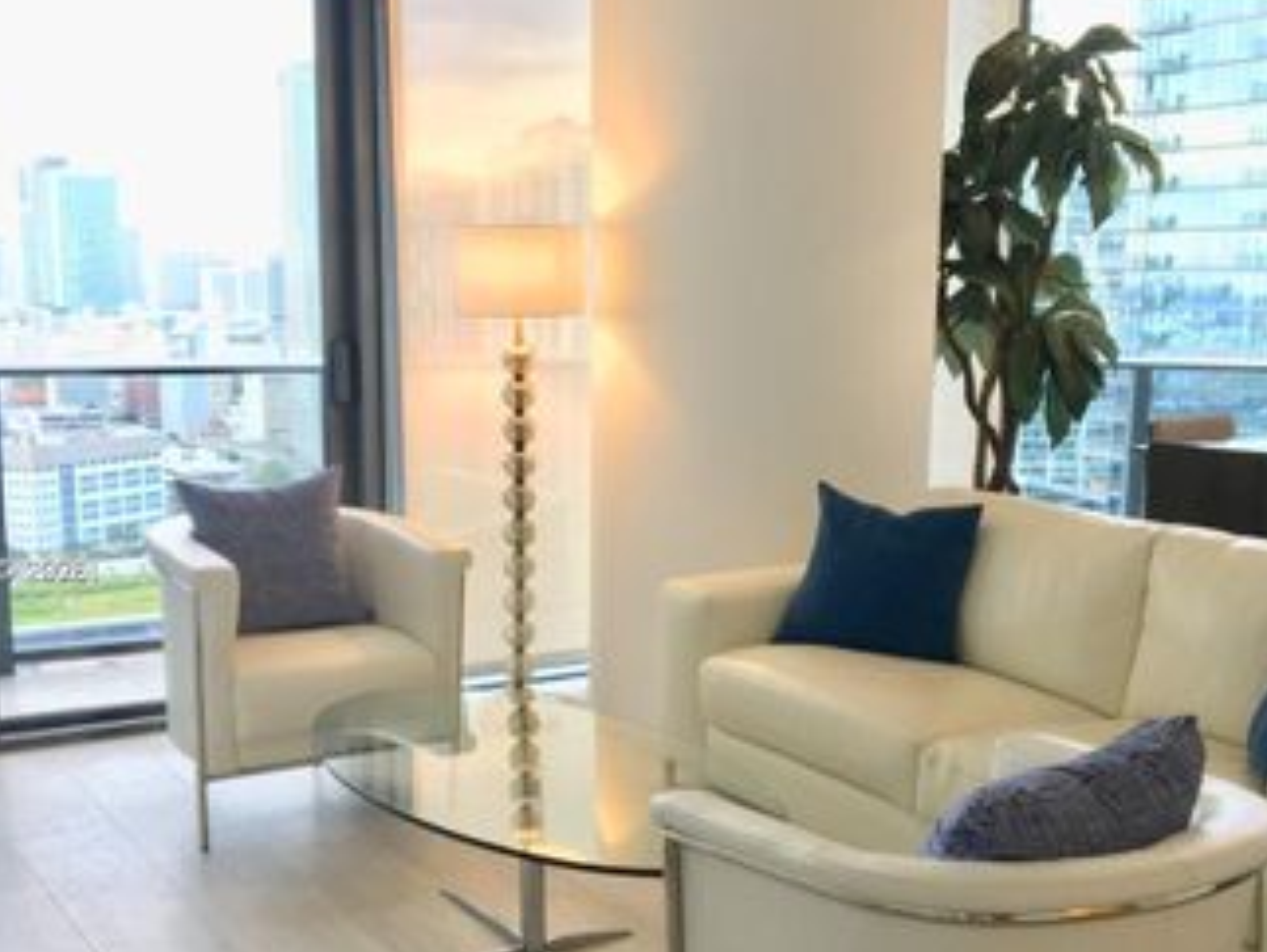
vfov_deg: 32.1
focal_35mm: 45
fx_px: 1648
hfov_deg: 42.0
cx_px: 689
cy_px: 572
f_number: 2.2
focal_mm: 4.15
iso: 50
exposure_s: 1/30
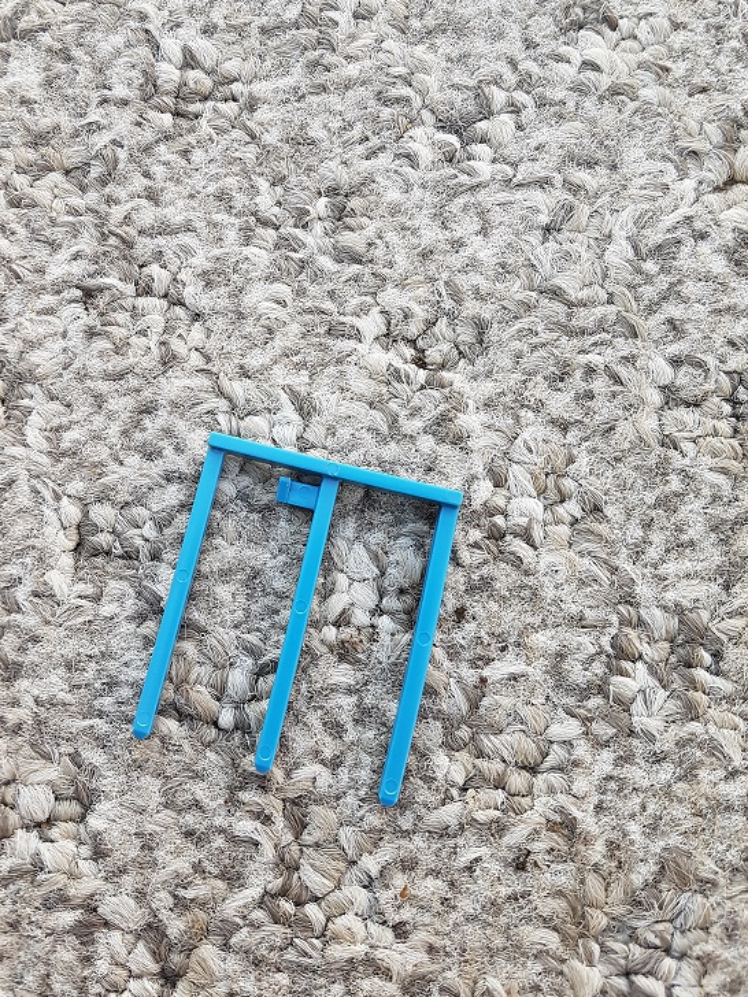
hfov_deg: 39.5
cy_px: 363
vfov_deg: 50.7
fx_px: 1037
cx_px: 311
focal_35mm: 36
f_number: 1.7
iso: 50
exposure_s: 1/156
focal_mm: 4.2
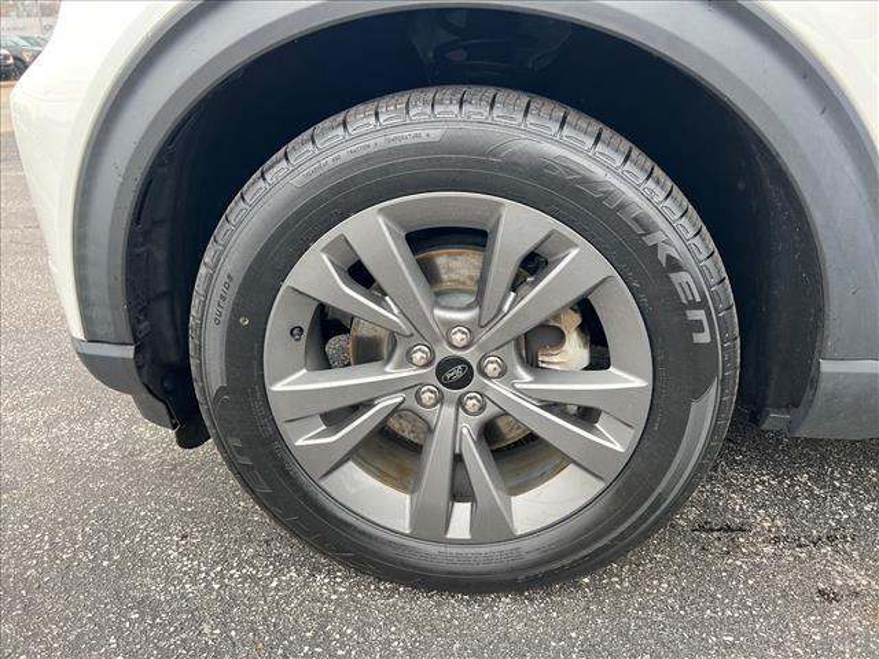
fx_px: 660
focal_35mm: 26
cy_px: 330
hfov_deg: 67.3
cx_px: 440
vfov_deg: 53.1
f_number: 1.5
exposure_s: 1/124
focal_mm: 5.7
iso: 64
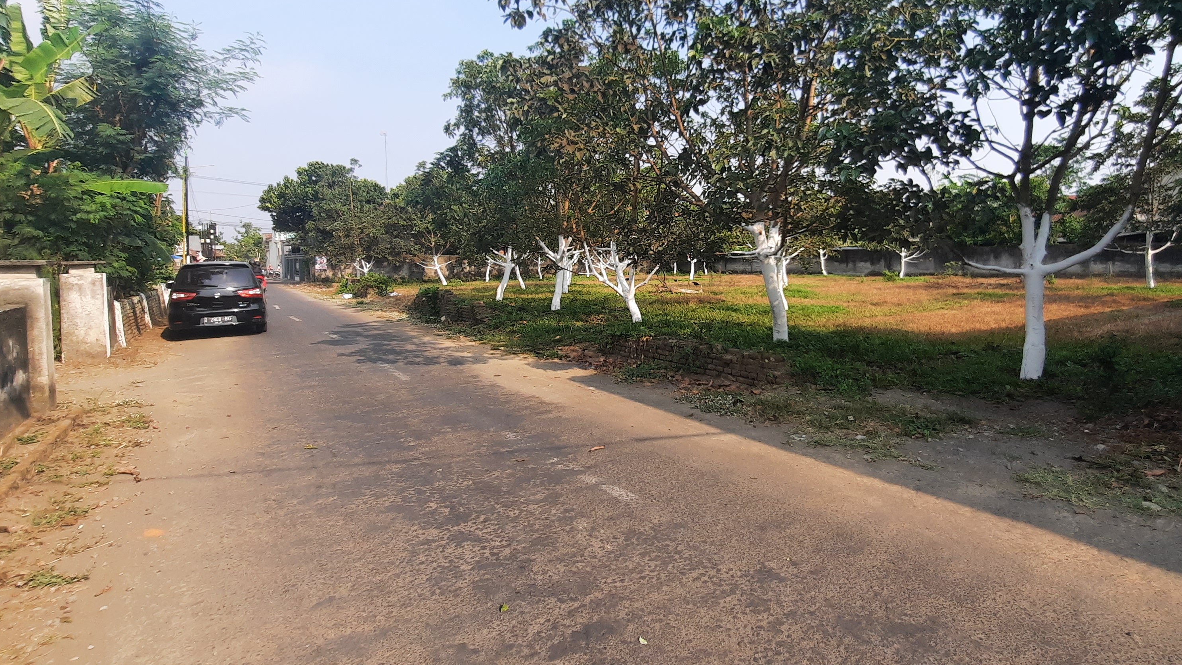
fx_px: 595
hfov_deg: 88.3
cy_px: 280
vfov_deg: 58.0
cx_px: 718
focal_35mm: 19
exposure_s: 1/755
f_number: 2.2
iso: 40
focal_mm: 1.74
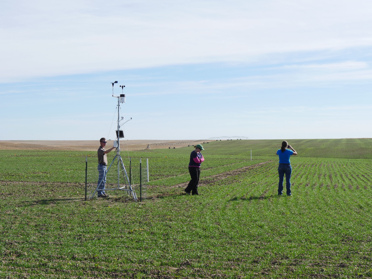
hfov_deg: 36.8
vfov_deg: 28.0
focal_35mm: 52
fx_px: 559
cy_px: 140
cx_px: 186
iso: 400
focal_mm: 26
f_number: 11
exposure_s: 1/320
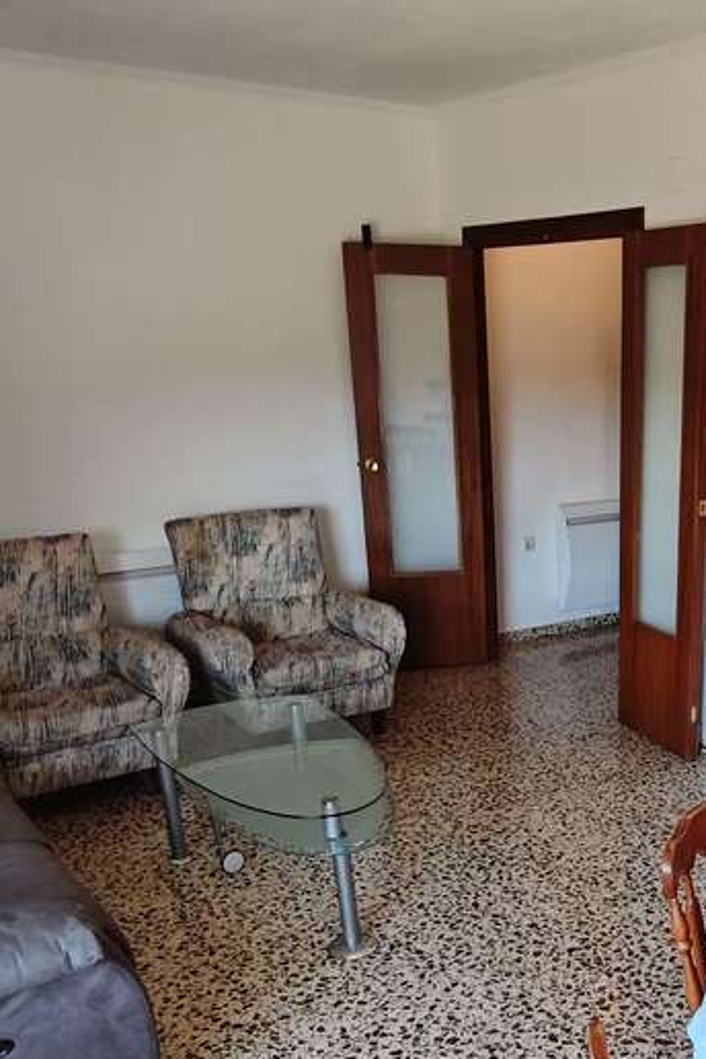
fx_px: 1059
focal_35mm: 36
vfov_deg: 50.5
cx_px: 648
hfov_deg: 34.6
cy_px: 821
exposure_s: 1/100
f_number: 2.2
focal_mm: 2.16
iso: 400
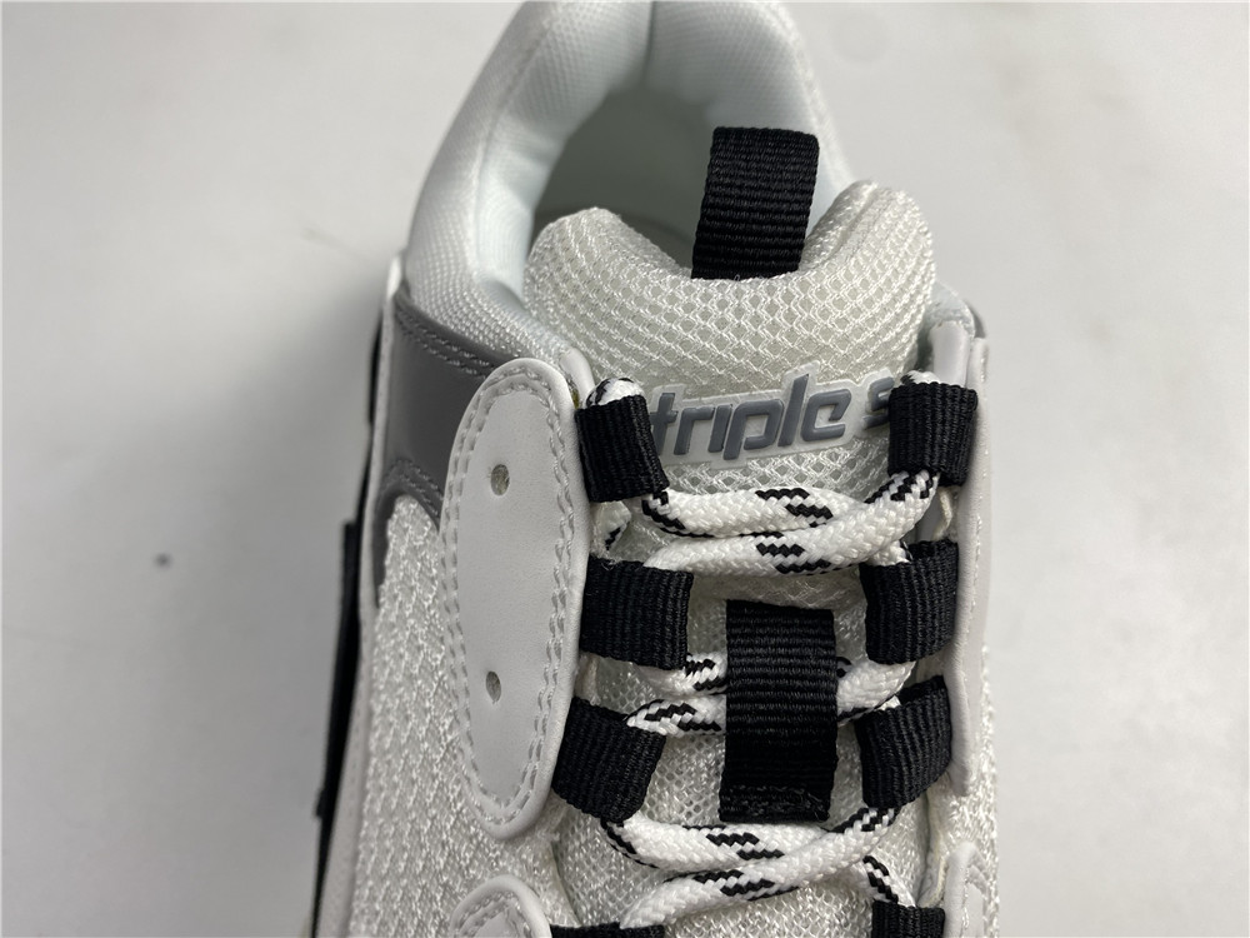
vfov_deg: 53.1
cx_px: 625
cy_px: 469
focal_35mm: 26
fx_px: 939
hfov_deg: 67.3
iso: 40
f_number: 1.8
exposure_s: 1/100
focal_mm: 4.25
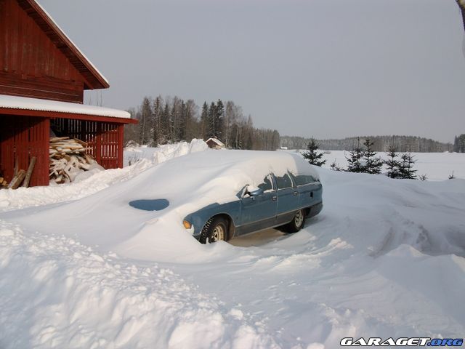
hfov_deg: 56.8
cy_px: 174
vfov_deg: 44.2
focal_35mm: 32
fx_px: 430
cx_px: 232
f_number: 5.5
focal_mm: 5.7
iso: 80
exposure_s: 1/418
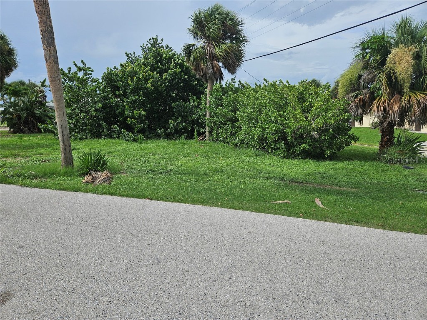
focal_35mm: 23
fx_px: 284
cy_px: 160
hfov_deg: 73.9
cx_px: 214
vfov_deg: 58.9
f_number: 1.8
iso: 25
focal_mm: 5.4
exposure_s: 1/1904
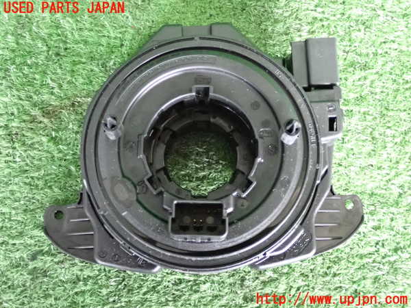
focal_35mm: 54
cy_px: 154
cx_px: 206
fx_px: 641
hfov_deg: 35.5
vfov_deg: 27.0
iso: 4000
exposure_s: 1/60
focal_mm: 9.65
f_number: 3.3
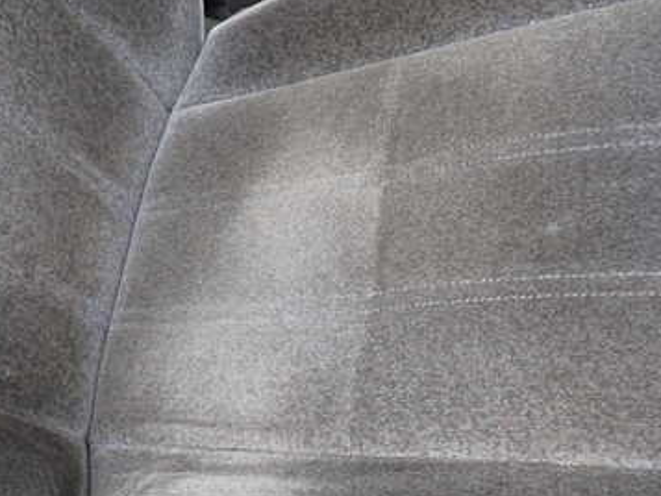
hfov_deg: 44.7
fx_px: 802
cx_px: 298
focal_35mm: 42
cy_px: 298
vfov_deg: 34.3
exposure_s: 1/60
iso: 200
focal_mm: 4.5
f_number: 2
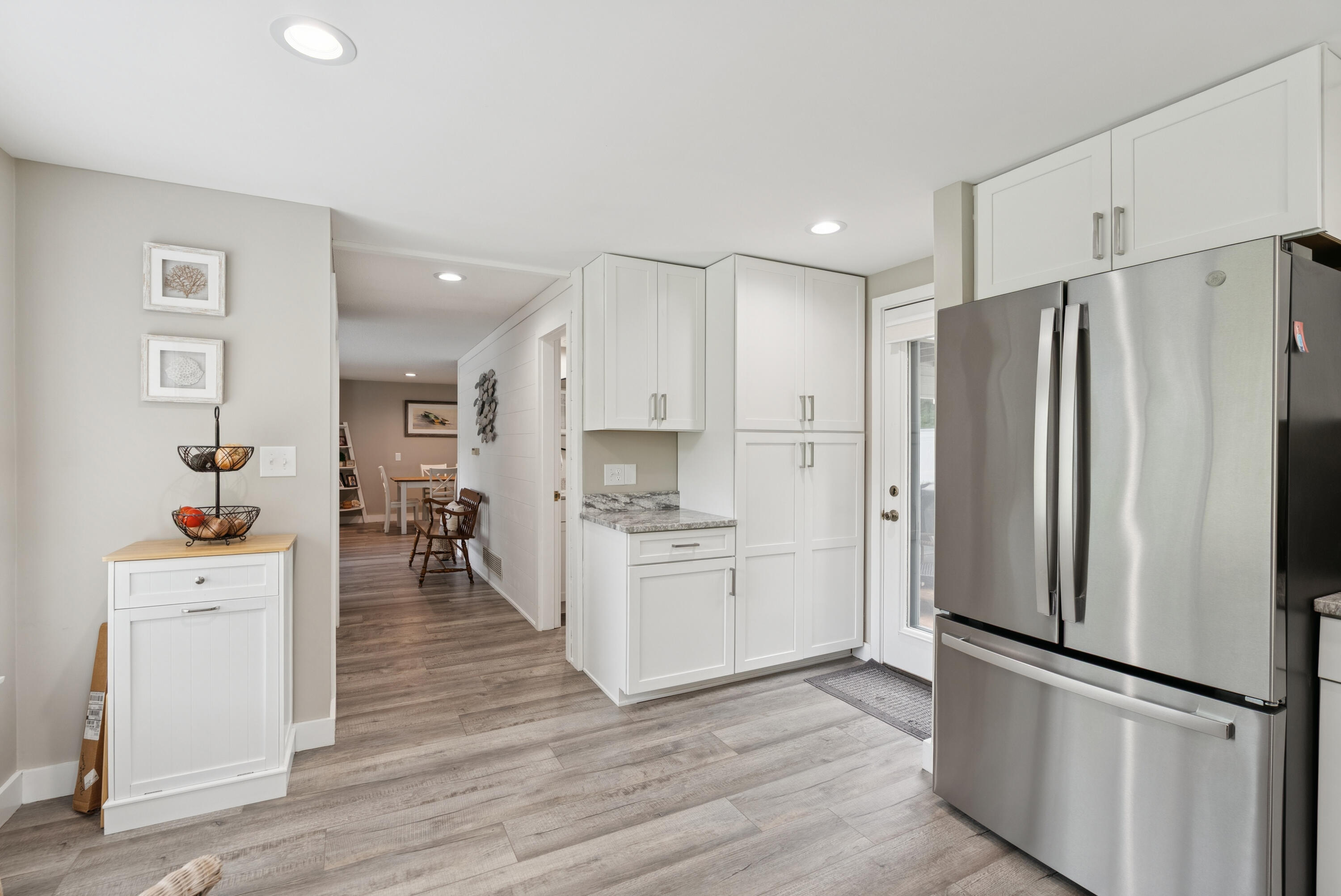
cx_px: 670
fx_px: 596
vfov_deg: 73.8
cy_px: 448
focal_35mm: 16
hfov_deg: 96.7
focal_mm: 16
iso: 320
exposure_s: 1/20
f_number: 7.1
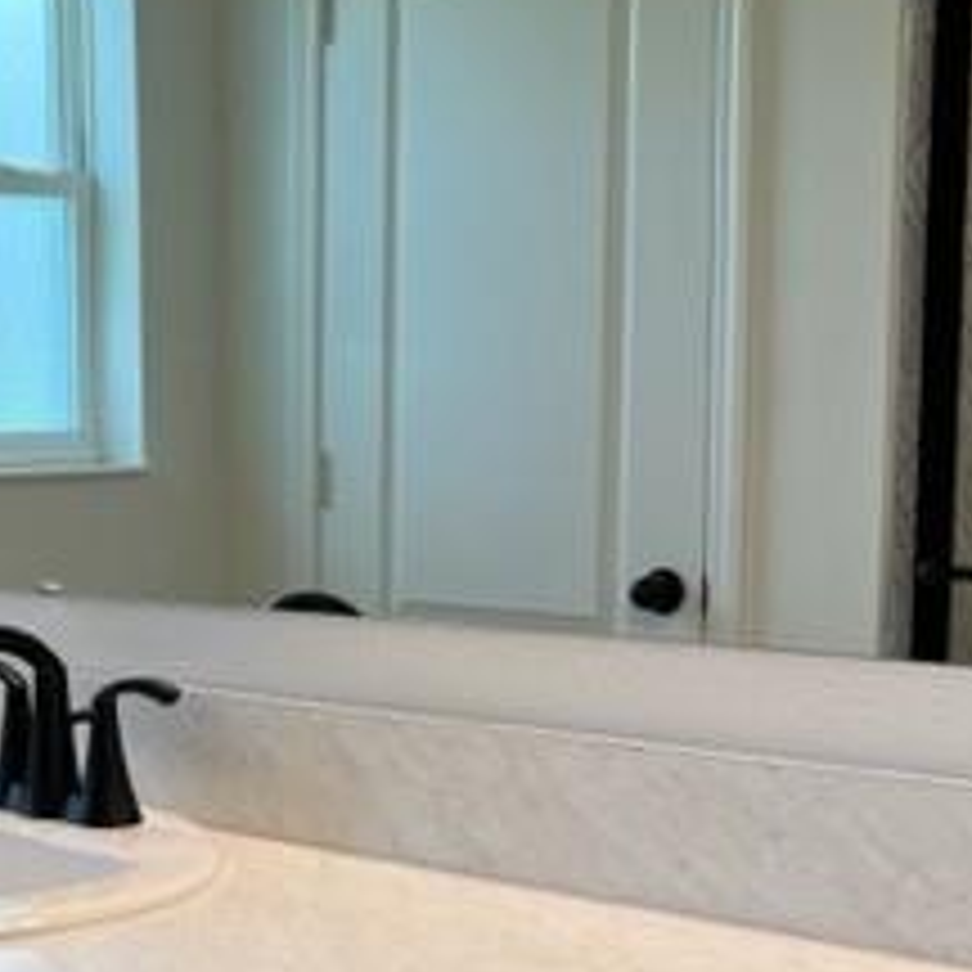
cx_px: 68
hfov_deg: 24.5
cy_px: 657
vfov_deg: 25.2
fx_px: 2160
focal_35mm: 68
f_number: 1.6
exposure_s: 1/223
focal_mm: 5.1
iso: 50
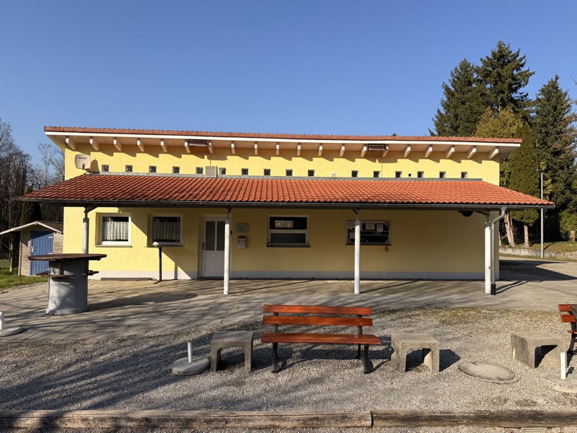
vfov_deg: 56.8
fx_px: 400
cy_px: 216
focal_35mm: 24
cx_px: 288
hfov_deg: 71.6
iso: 80
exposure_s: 1/4673
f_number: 1.78
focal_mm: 6.76
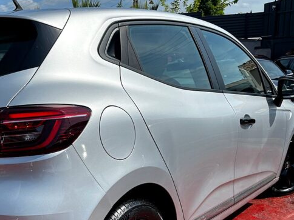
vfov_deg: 32.7
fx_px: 365
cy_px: 174
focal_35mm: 43
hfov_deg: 42.6
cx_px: 77
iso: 50
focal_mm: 5.1
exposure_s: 1/4651
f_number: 1.6
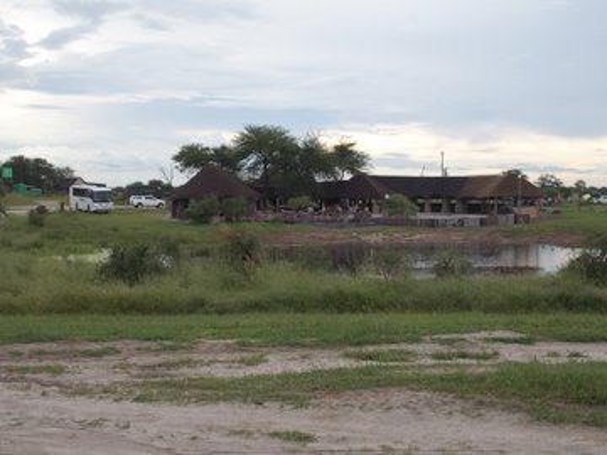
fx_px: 877
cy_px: 228
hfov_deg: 38.2
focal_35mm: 50
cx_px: 304
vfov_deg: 29.1
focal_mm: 10.8
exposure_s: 1/320
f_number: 3.5
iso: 100
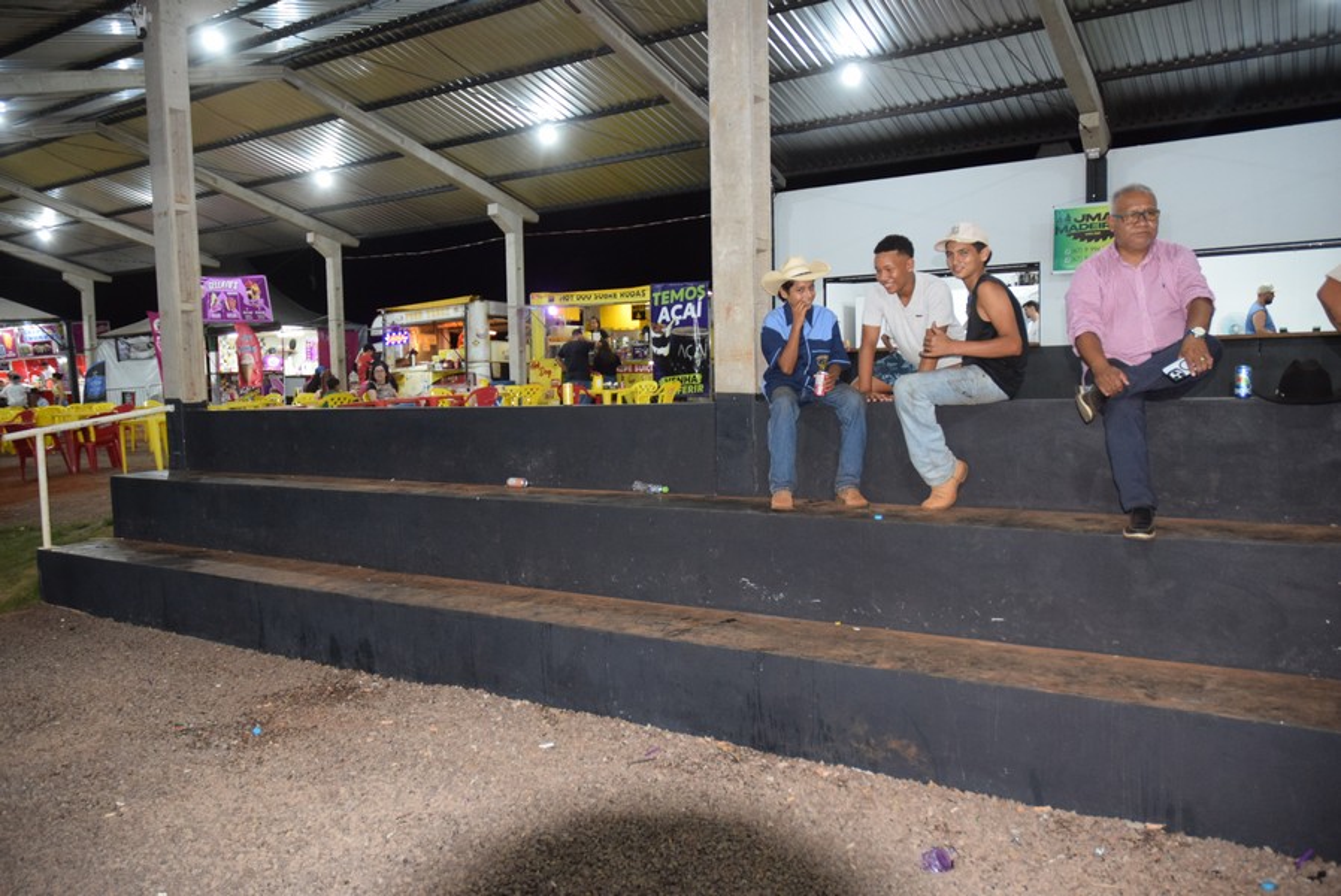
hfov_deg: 67.3
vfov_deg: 48.0
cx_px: 670
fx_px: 1006
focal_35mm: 27
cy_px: 448
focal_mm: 18
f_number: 3.5
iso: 1800
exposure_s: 1/60
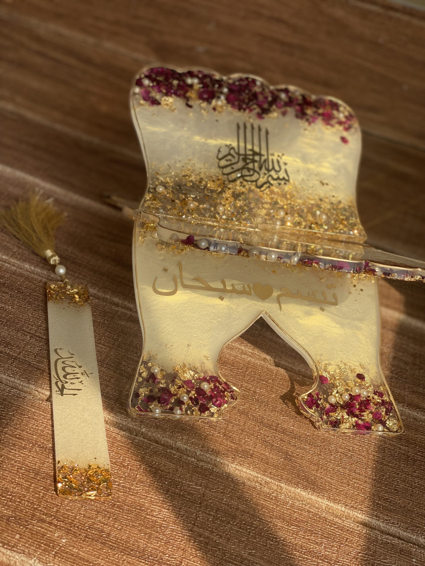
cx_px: 212
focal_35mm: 52
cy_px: 283
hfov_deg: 28.0
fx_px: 851
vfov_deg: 36.8
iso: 20
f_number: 2
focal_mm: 6
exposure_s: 1/457
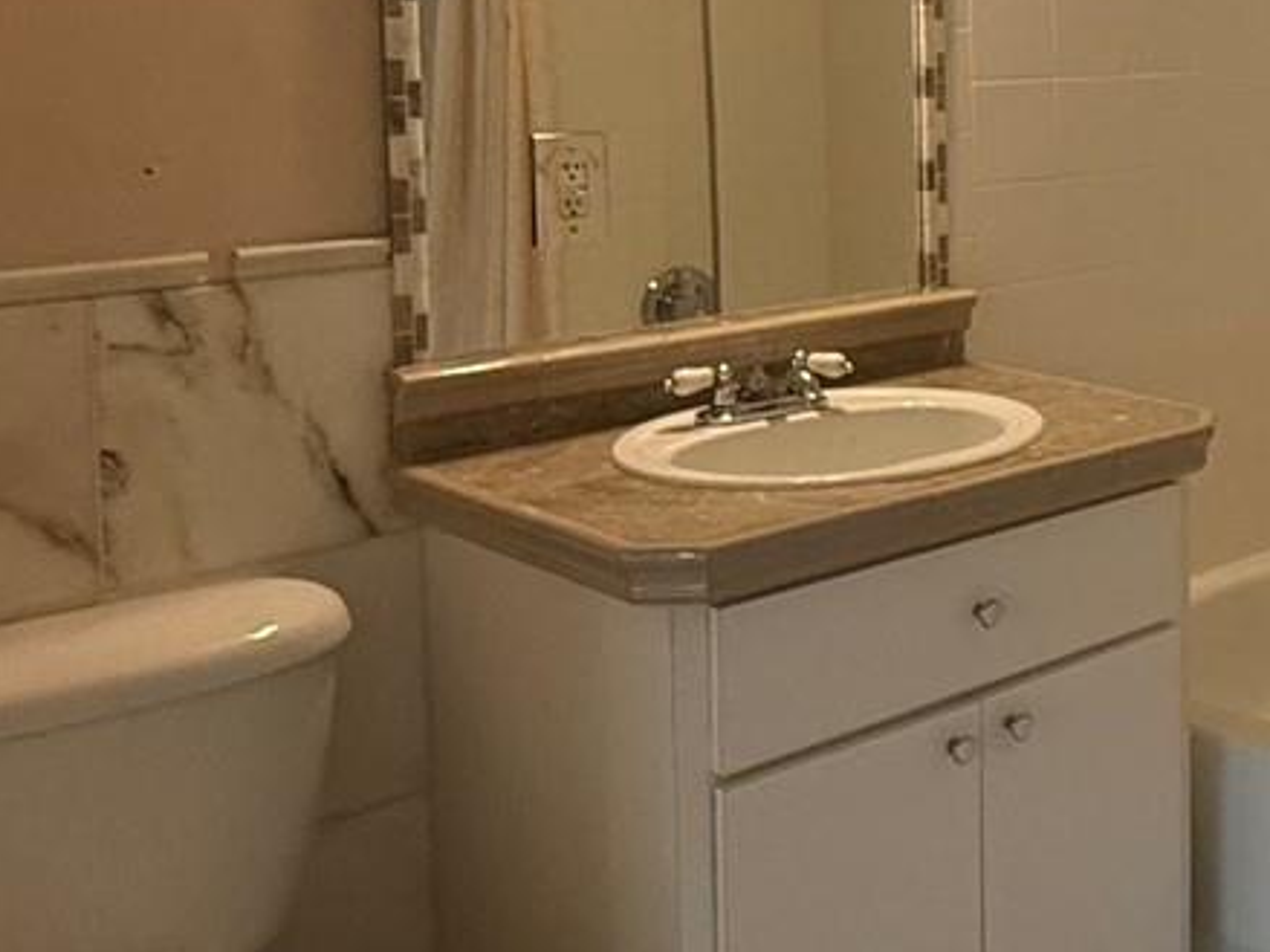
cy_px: 122
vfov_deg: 27.7
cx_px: 1458
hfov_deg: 32.2
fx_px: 1871
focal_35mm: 51
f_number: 2.2
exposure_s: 1/120
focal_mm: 2.22
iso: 400
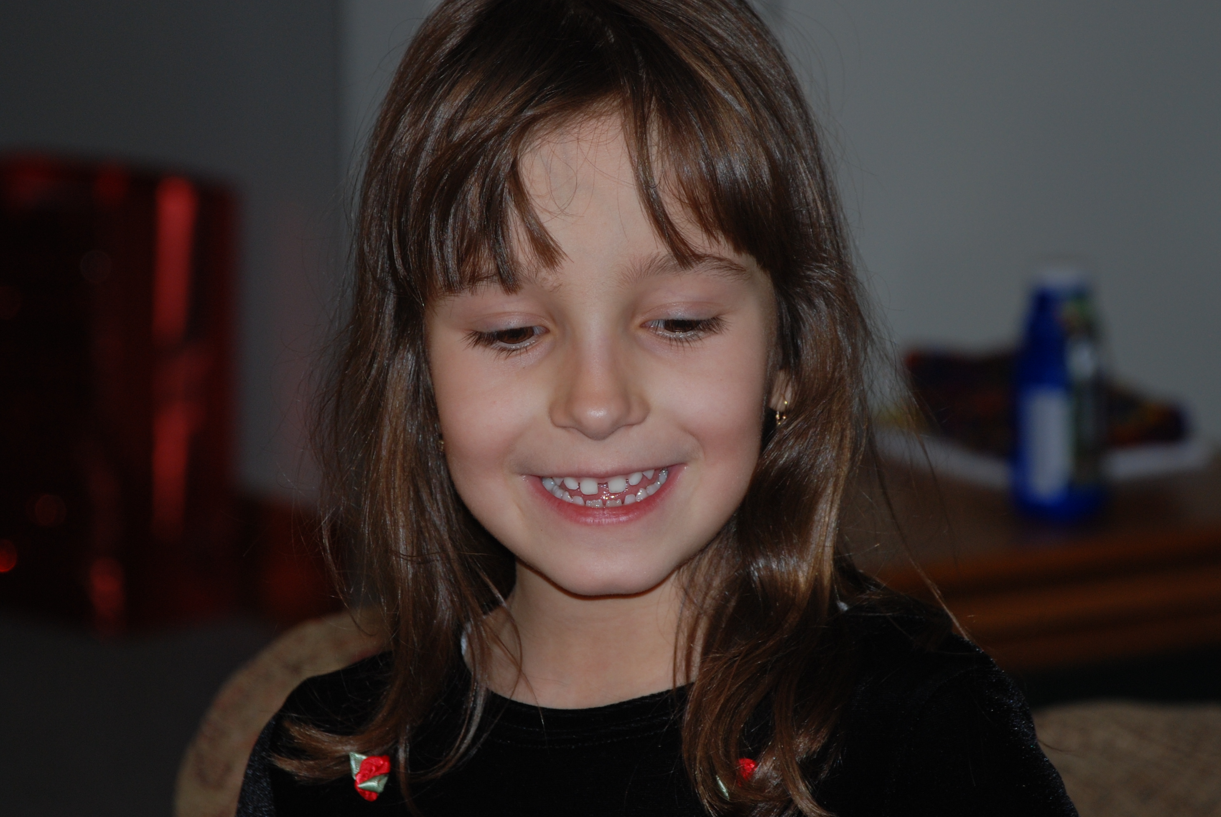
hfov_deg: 10.0
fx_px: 6984
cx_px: 623
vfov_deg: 6.7
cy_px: 366
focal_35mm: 206
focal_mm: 105
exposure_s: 1/60
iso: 200
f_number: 5.6
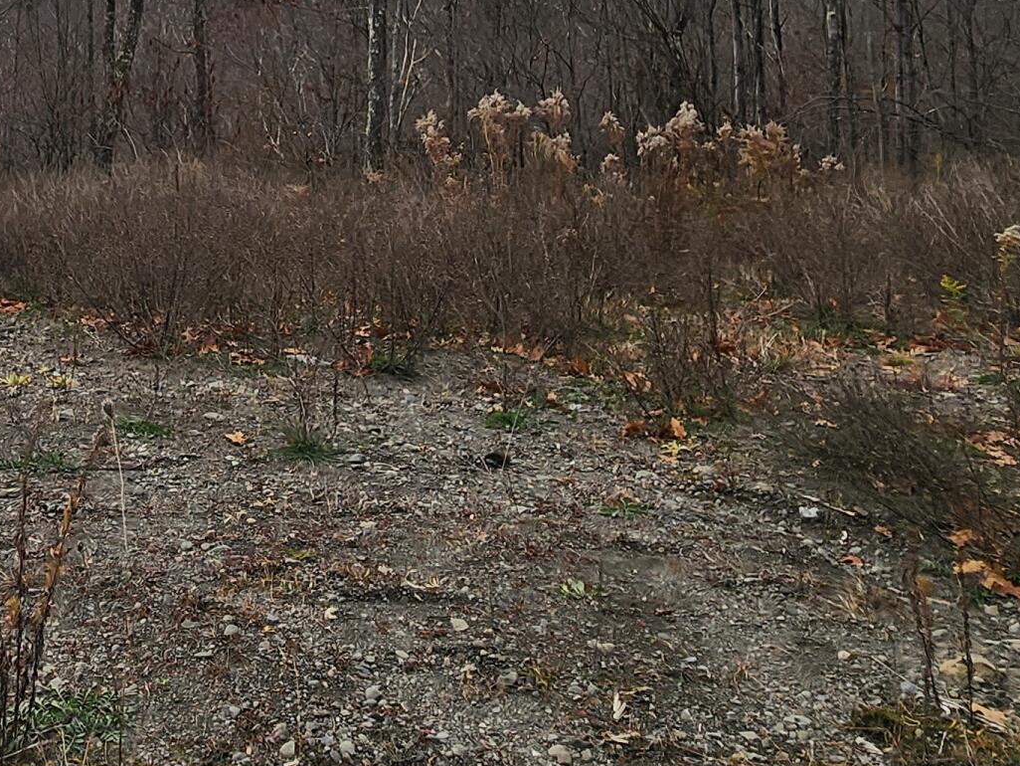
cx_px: 244
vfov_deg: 33.5
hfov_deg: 47.0
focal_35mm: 38
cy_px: -49
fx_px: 1120
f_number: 2.2
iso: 50
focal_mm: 2.2
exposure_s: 1/1135
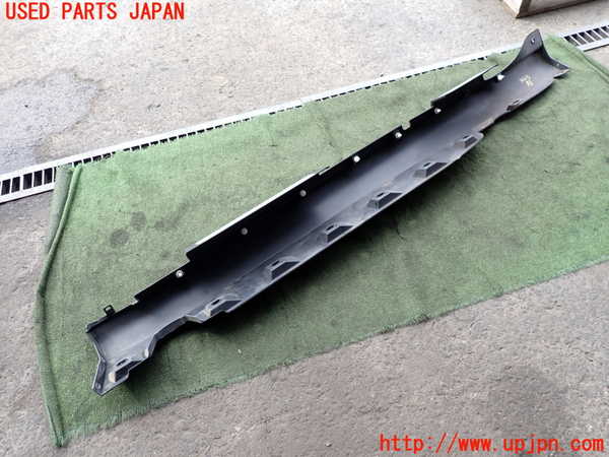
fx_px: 440
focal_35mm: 25
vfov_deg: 54.9
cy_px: 228
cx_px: 304
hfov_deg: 69.4
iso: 100
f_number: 2.8
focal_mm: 4.5
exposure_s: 1/160
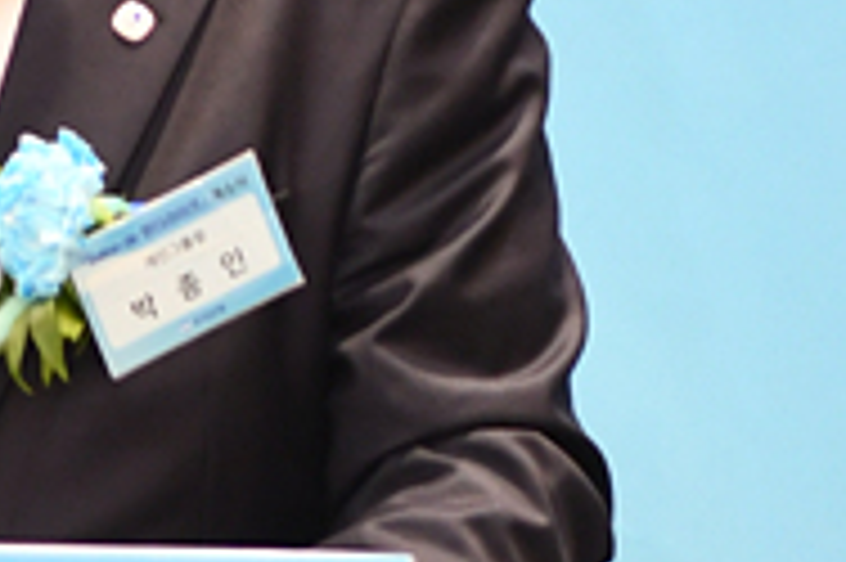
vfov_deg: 4.6
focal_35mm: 297
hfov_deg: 6.9
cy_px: -232
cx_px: -202
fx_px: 6973
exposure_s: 1/60
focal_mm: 55
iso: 800
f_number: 4
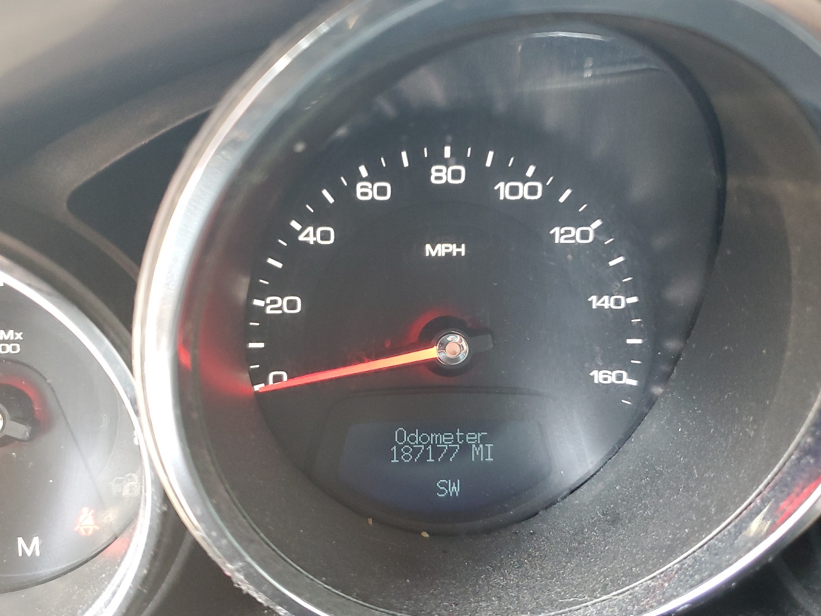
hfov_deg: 59.9
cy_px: 324
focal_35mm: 30
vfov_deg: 46.8
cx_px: 385
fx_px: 711
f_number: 1.5
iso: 216
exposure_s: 1/60.2
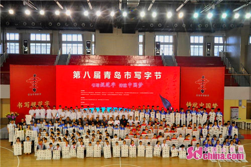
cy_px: 84
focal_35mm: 36
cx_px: 126
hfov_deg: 53.1
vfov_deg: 36.8
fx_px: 251
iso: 1100
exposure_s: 1/160
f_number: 7.1
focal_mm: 24
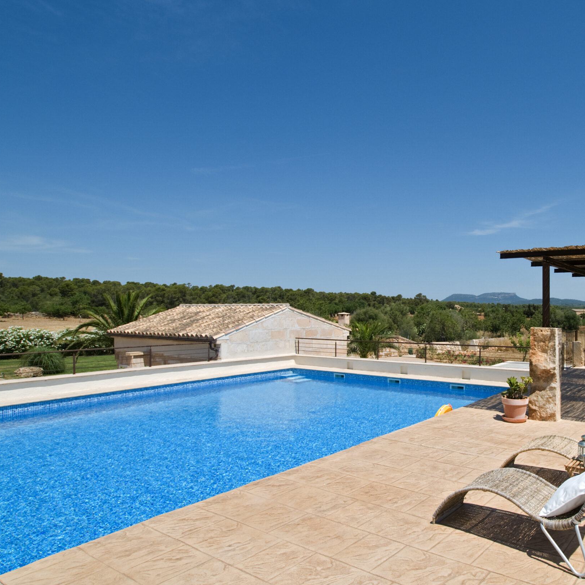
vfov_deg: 65.0
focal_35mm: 24
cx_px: 426
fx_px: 459
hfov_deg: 62.0
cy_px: 299
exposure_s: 1/500
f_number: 8
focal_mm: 12
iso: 200
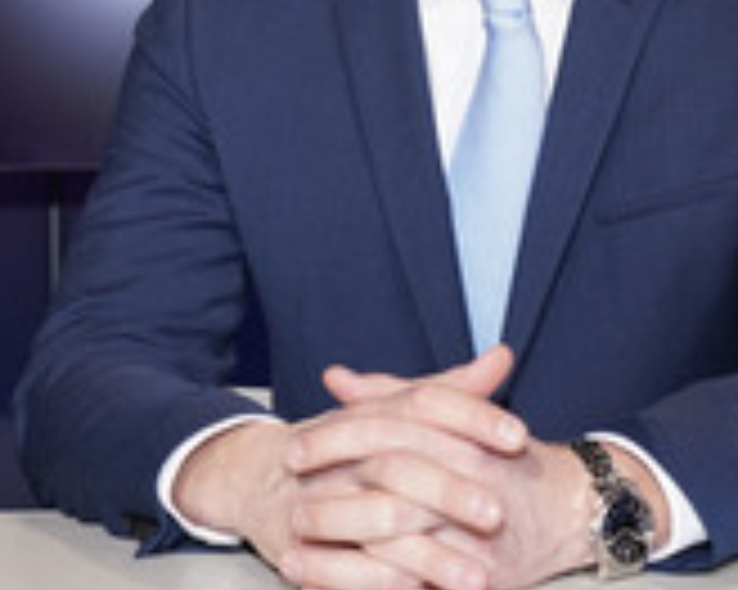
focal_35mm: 111
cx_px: 488
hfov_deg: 17.3
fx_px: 2423
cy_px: -5
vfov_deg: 13.7
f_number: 5
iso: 1600
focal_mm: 43
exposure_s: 1/125
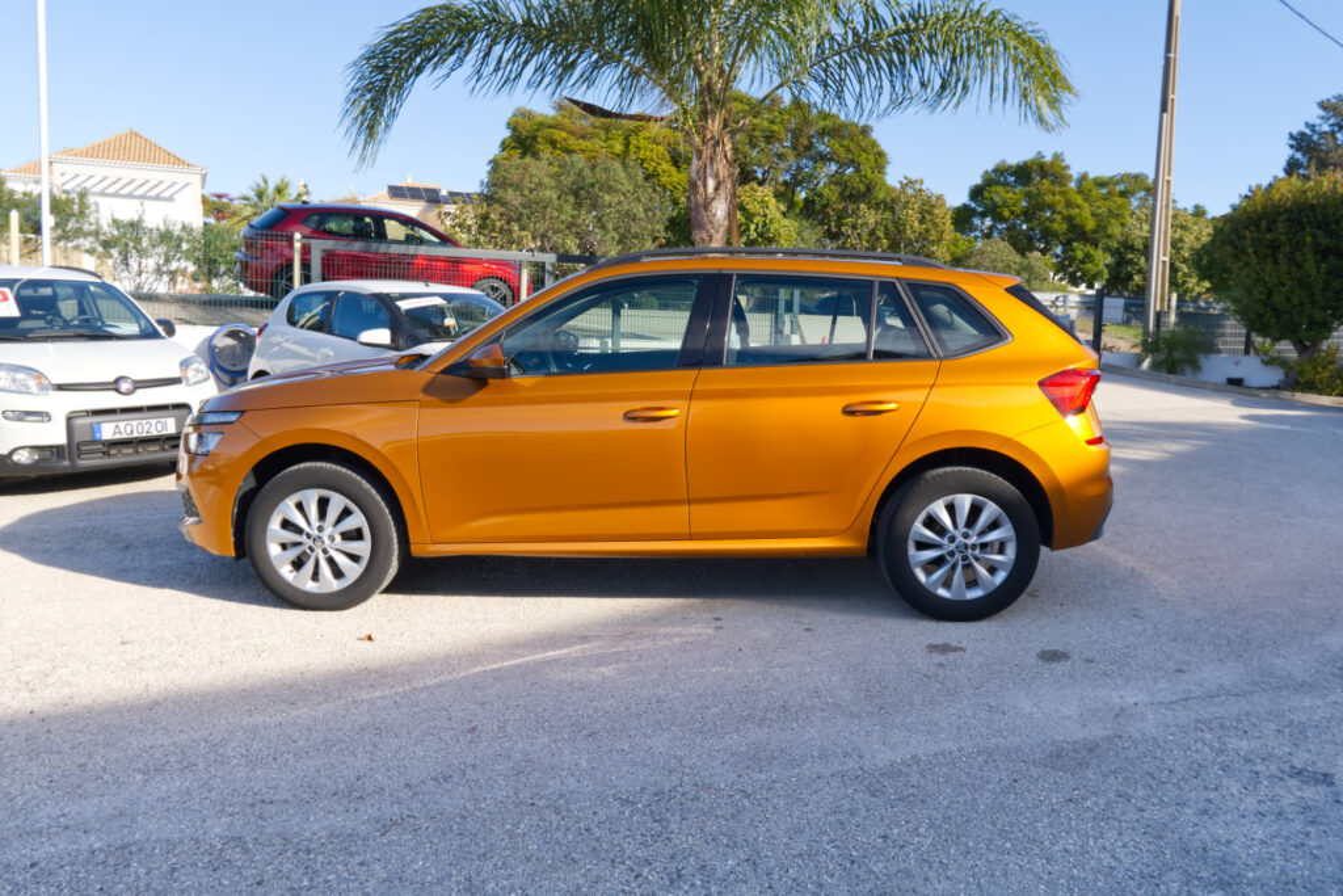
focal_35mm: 28
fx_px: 1045
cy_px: 448
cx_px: 672
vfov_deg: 46.4
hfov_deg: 65.5
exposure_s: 1/125
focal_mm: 18.6
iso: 160
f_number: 9
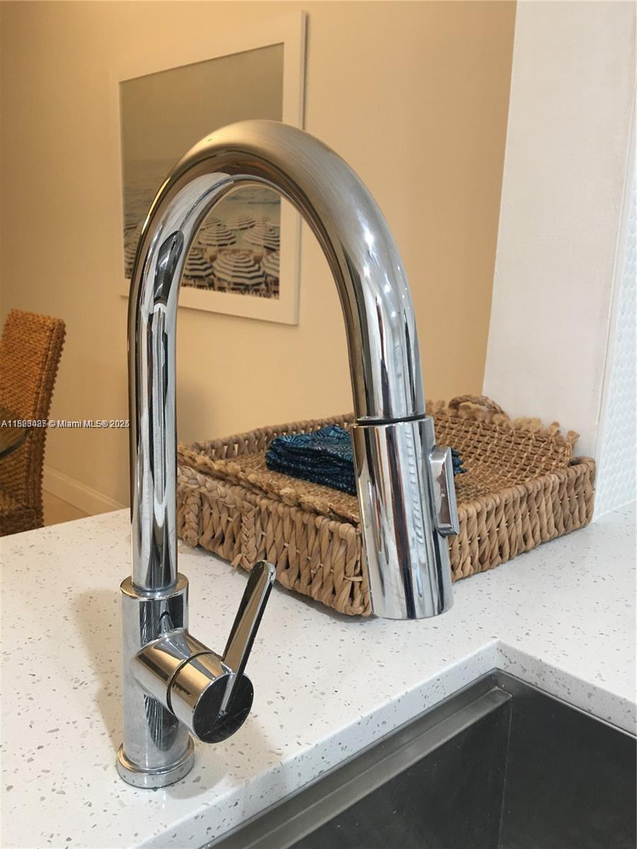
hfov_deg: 48.2
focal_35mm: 29
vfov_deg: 61.7
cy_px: 424
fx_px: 712
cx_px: 318
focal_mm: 4.15
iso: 50
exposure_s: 1/15
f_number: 2.2
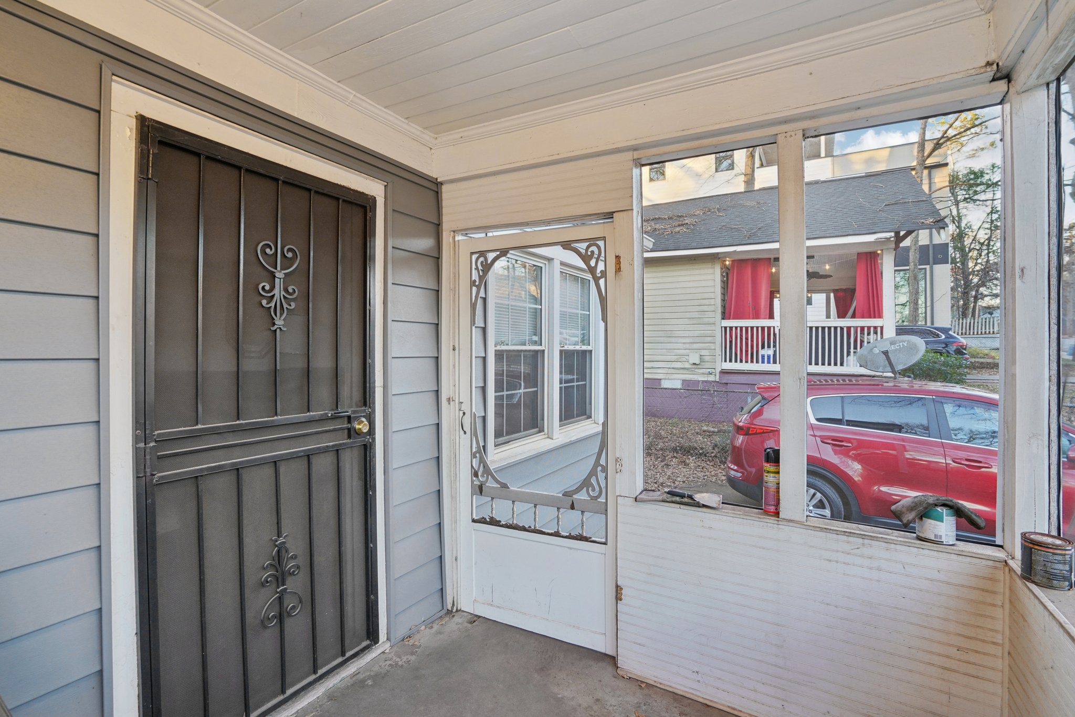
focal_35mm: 16
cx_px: 538
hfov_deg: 96.7
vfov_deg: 73.7
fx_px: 478
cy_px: 358
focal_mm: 16
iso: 400
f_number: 8
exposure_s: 1/3.33
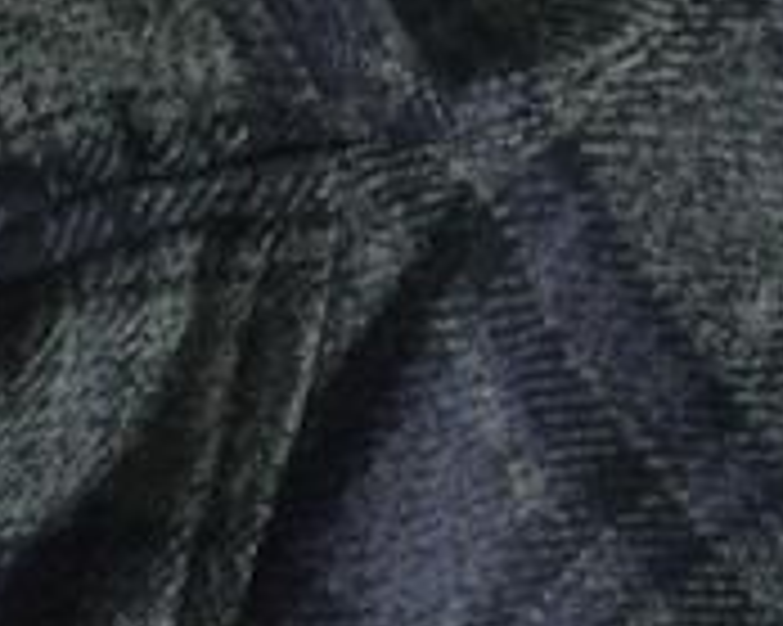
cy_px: 901
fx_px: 5999
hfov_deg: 7.5
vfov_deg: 5.9
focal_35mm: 259
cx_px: 112
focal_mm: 40
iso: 800
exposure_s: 1/25
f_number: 7.1
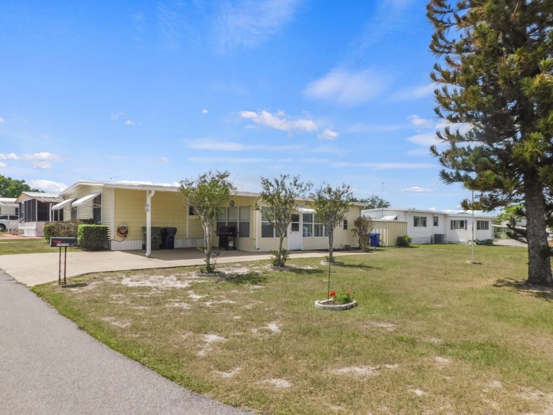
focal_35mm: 23
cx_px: 276
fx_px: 367
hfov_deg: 73.9
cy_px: 208
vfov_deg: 58.9
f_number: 6
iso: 125
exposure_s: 1/640
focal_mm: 4
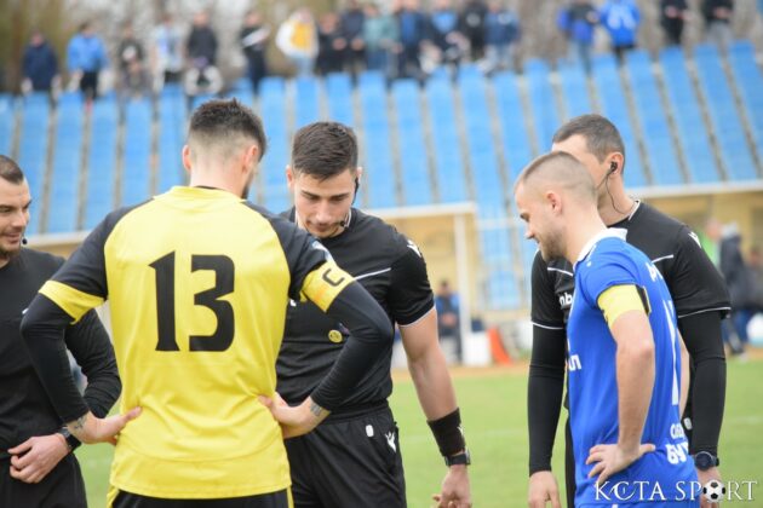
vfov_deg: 4.7
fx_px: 6199
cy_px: 254
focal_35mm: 292
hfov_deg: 7.0
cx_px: 382
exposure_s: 1/800
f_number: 5
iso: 1600
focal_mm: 195
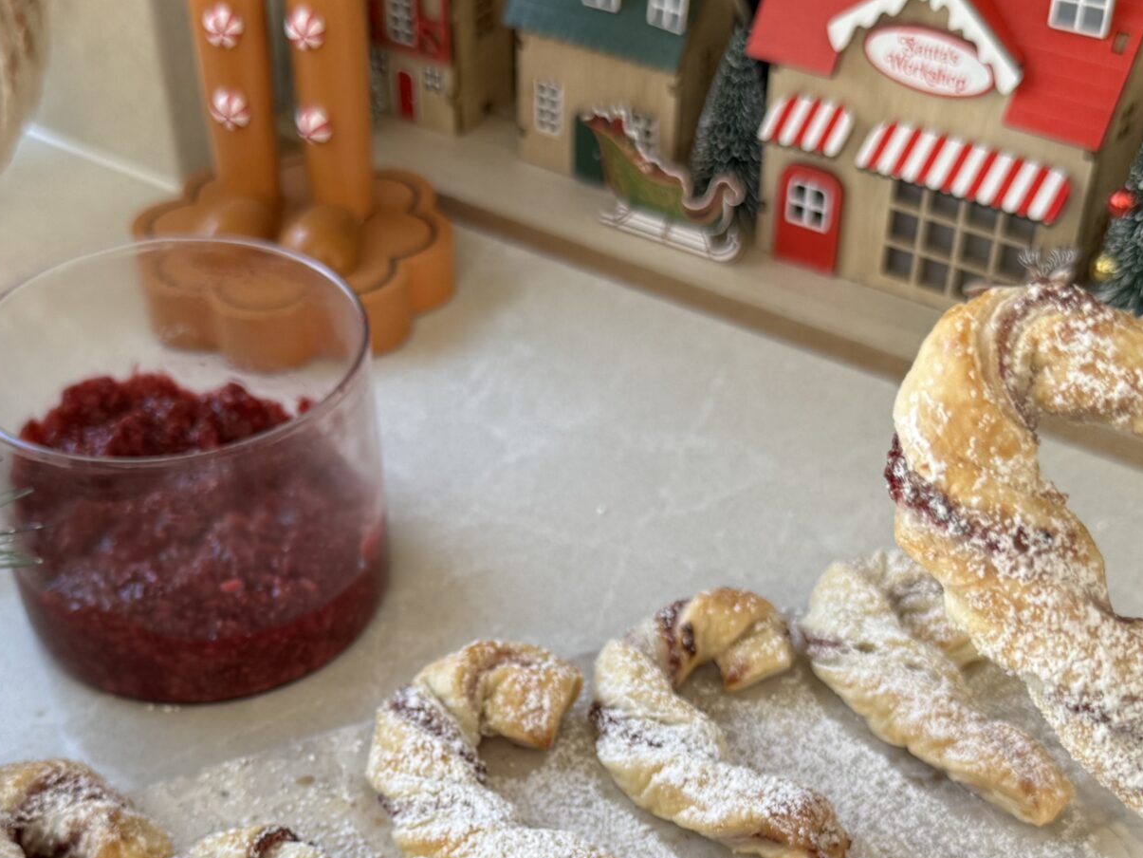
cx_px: 478
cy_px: 758
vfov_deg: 27.6
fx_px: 1684
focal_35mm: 51
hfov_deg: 37.4
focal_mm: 6.76
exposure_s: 1/121
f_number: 1.78
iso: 100
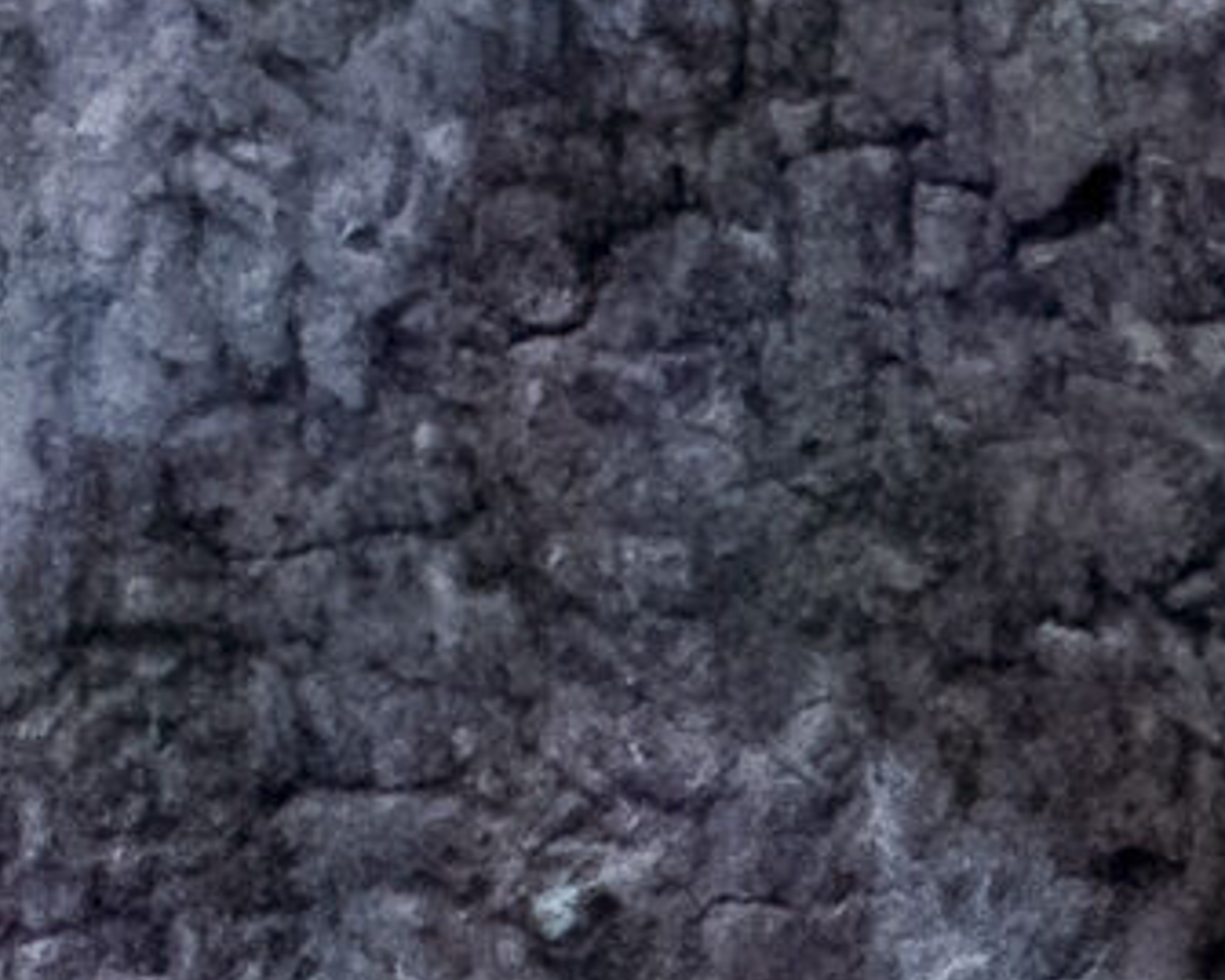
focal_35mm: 3750
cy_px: -1563
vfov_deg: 0.4
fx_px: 135997
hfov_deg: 0.5
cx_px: 3748
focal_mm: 560
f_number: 8
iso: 20000
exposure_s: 1/2000
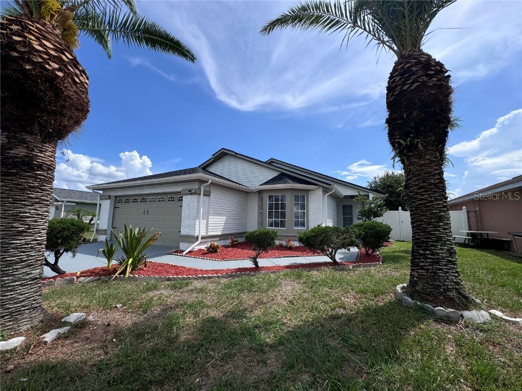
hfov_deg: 102.1
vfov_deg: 85.7
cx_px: 261
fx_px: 211
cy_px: 196
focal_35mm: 14
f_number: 2.2
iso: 50
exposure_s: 1/2415
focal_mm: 2.22
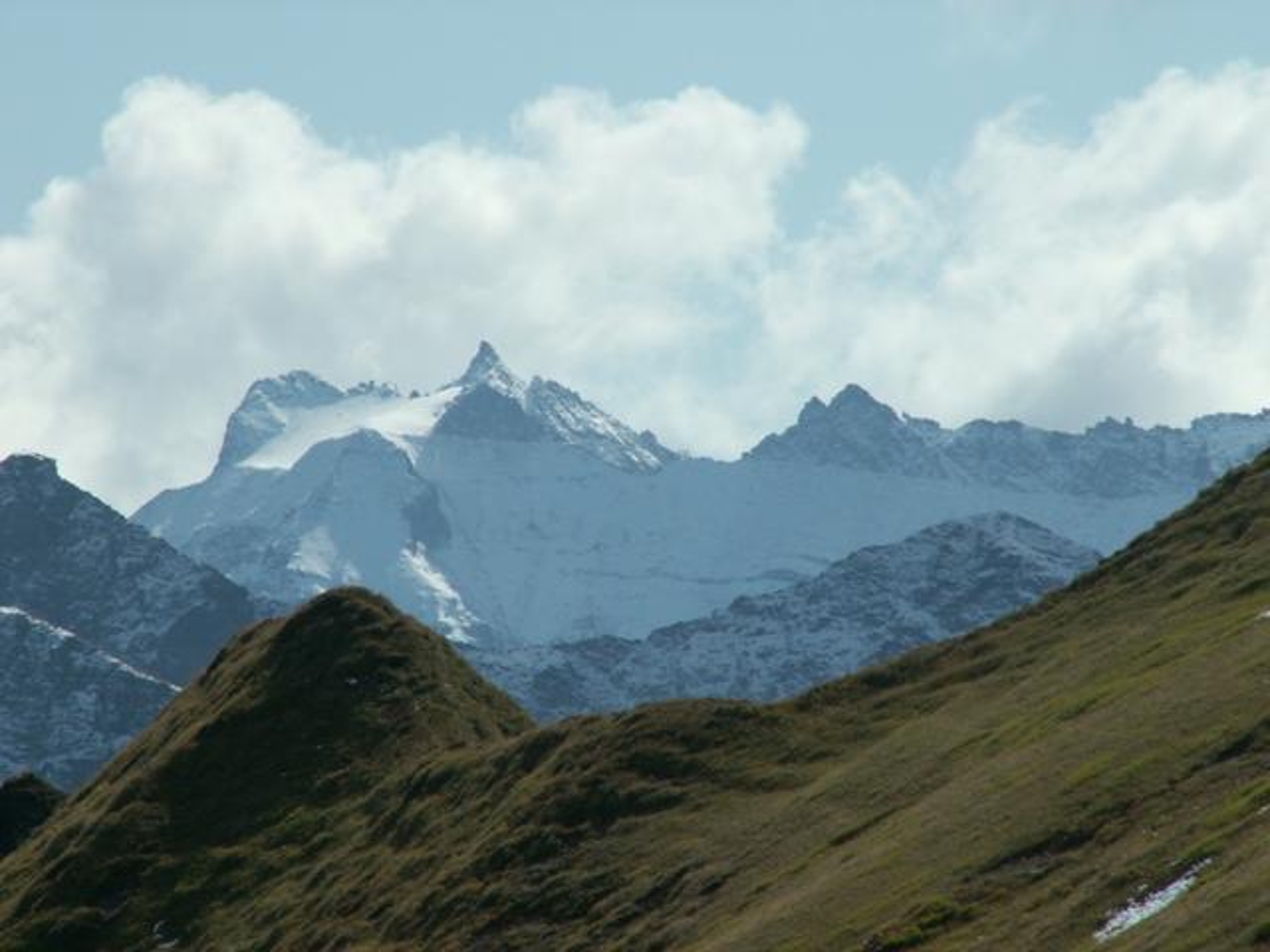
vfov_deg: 4.7
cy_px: 476
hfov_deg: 6.3
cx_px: 635
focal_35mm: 313
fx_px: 11483
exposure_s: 1/400
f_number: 8
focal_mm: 51.9
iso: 50
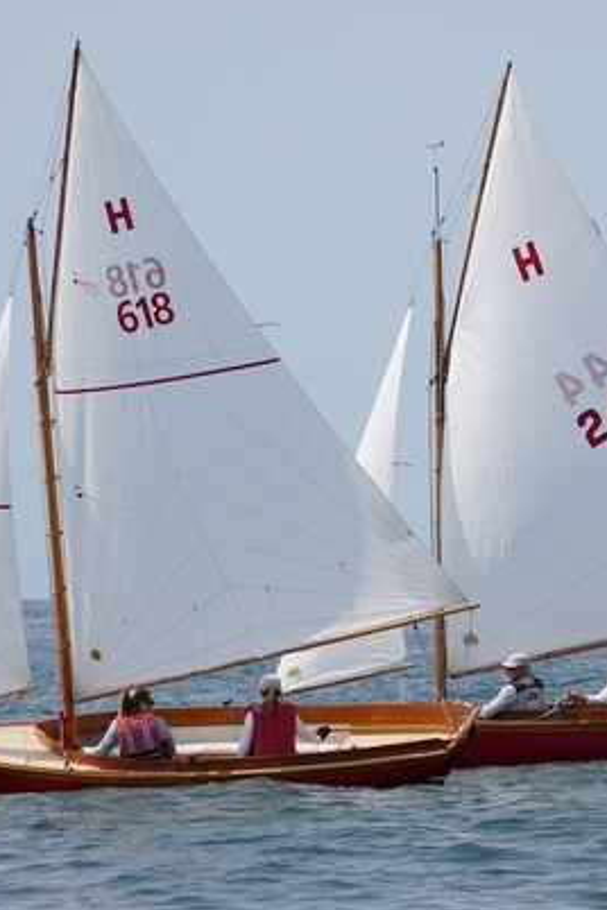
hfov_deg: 3.1
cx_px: 480
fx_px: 11330
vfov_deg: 4.6
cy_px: 472
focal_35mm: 448
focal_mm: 150
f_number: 5
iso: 125
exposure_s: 1/1250
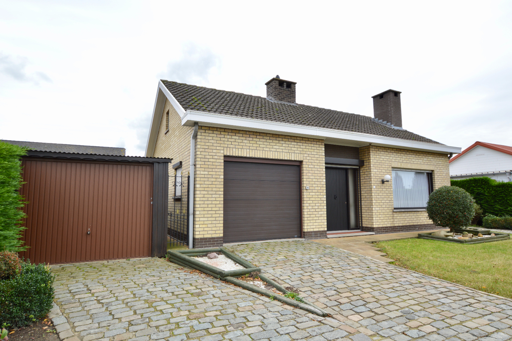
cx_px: 256
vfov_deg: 63.1
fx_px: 277
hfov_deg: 85.5
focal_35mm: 20
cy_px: 170
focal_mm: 13
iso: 100
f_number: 9
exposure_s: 1/40
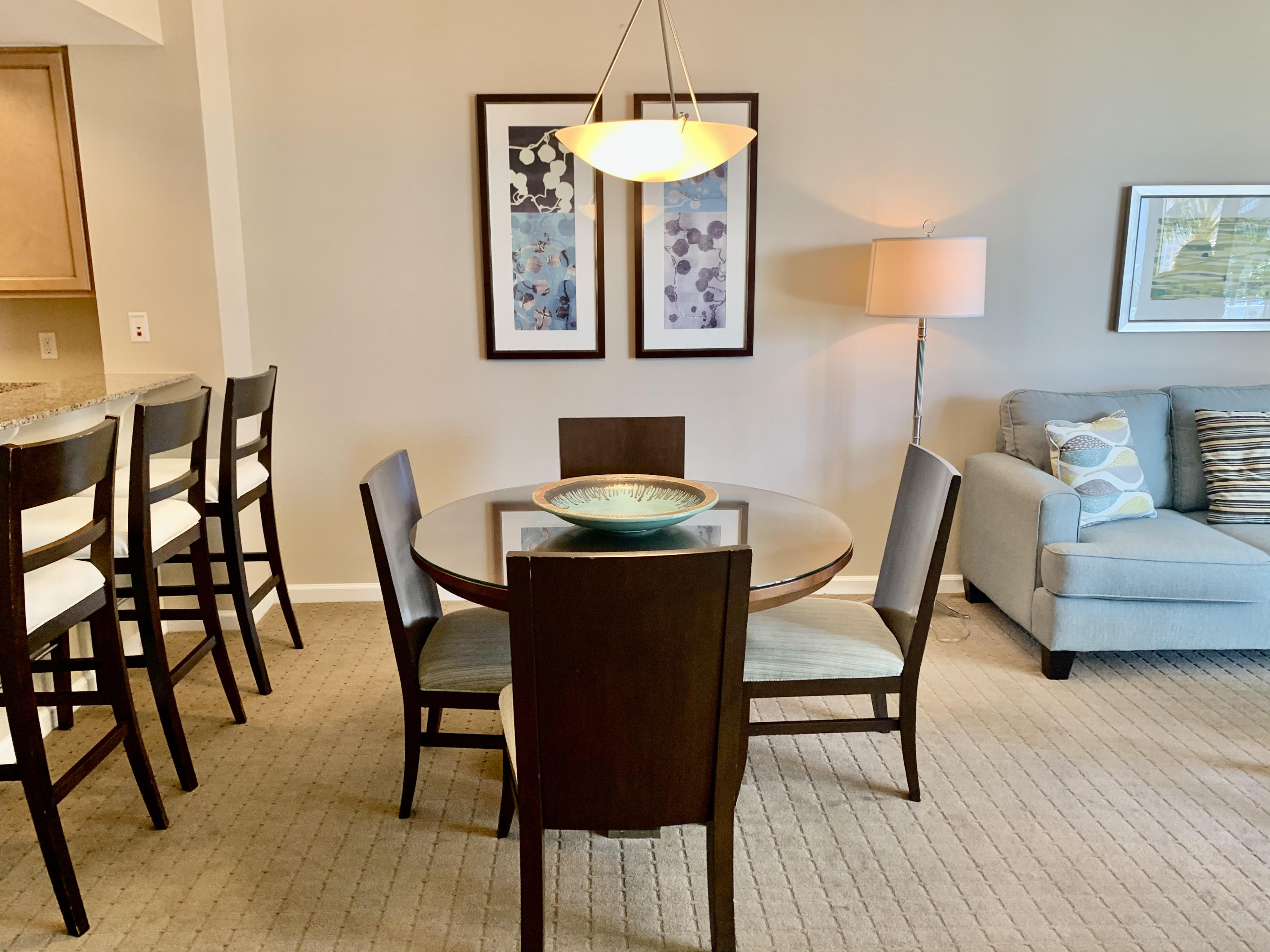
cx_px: 635
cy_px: 476
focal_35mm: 26
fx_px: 954
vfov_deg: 53.1
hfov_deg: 67.3
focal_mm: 4.25
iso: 80
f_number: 1.8
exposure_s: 1/60
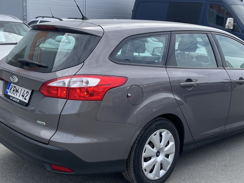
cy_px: 64
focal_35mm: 44
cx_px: 122
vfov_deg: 32.6
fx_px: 310
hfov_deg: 43.0
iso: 50
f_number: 1.6
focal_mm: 5.1
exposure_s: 1/1309
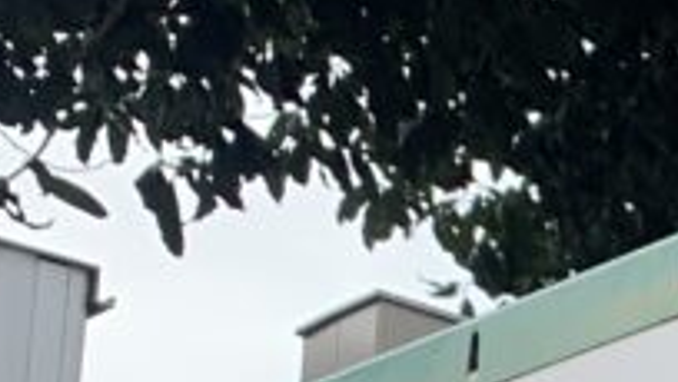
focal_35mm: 178
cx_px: 1702
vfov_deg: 6.2
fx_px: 3202
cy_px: 1186
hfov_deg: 10.3
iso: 25
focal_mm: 4.25
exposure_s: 1/945
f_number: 1.8
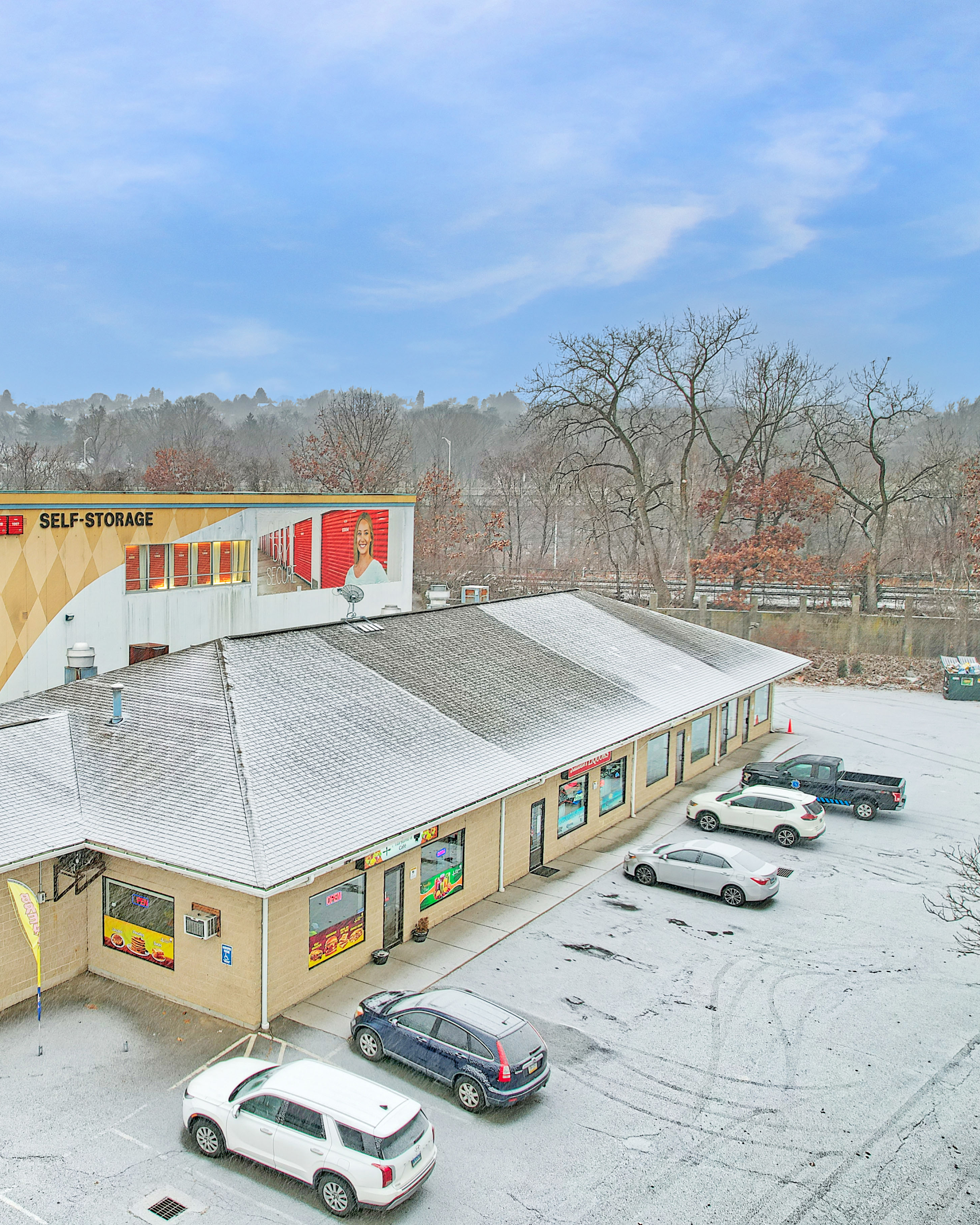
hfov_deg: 45.8
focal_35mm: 31
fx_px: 1124
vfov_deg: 57.2
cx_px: 272
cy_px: 613
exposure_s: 1/40
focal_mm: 8.4
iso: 100
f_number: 2.8
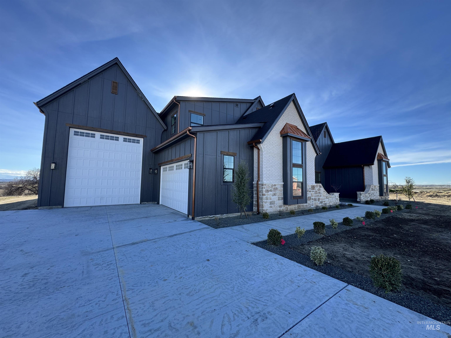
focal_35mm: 14
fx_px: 182
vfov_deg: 85.7
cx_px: 226
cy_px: 169
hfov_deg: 102.1
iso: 40
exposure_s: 1/462
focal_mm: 2.22
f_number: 2.2
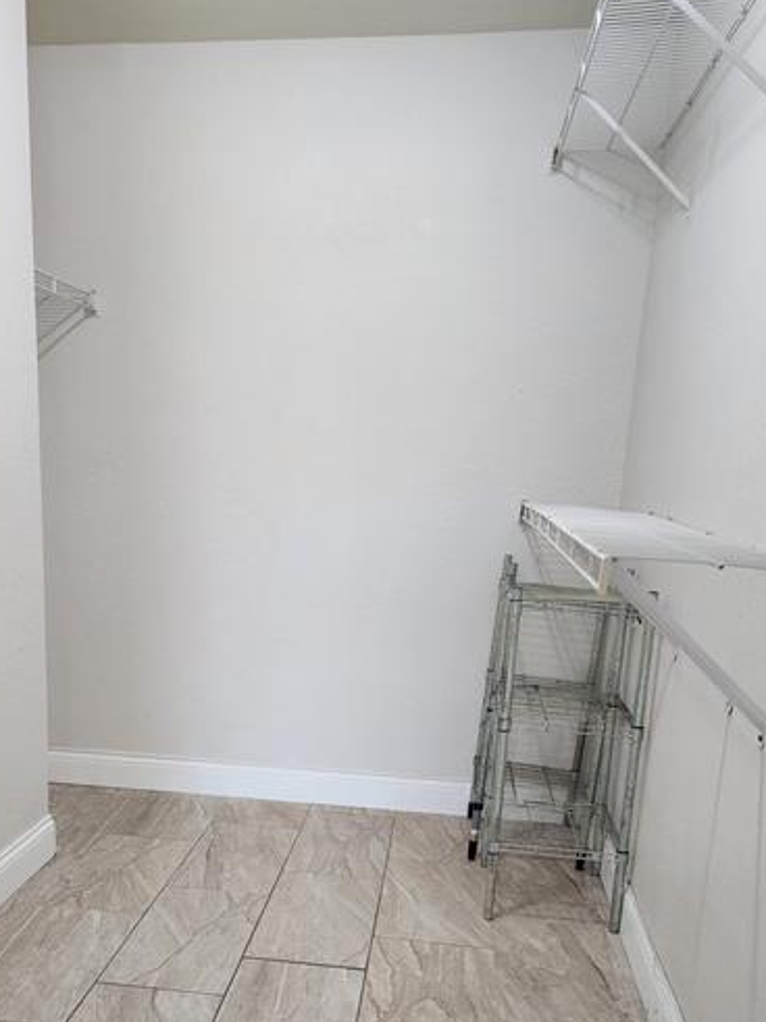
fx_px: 1063
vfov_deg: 49.8
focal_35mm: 36
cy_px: 735
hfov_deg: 39.3
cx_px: 273
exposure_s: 1/120
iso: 500
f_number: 1.8
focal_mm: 6.4
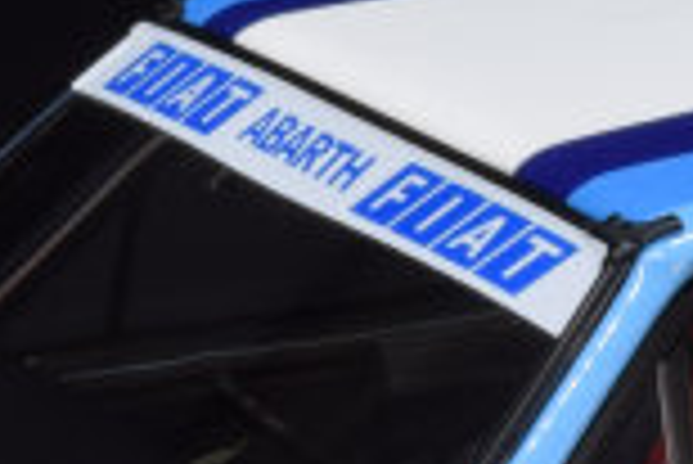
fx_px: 7495
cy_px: 664
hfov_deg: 5.3
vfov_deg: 3.5
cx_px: 698
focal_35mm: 389
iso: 100
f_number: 22
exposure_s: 1/2.5
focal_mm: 40
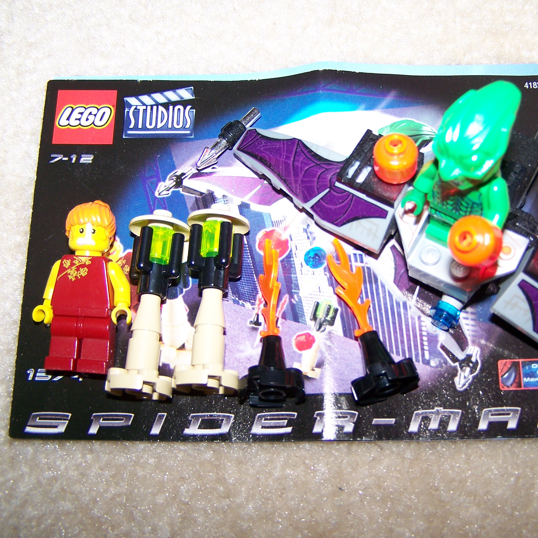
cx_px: 338
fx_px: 791
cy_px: 269
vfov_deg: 37.6
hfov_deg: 37.3
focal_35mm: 45
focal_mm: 6.3
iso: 80
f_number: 2.8
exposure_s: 1/60
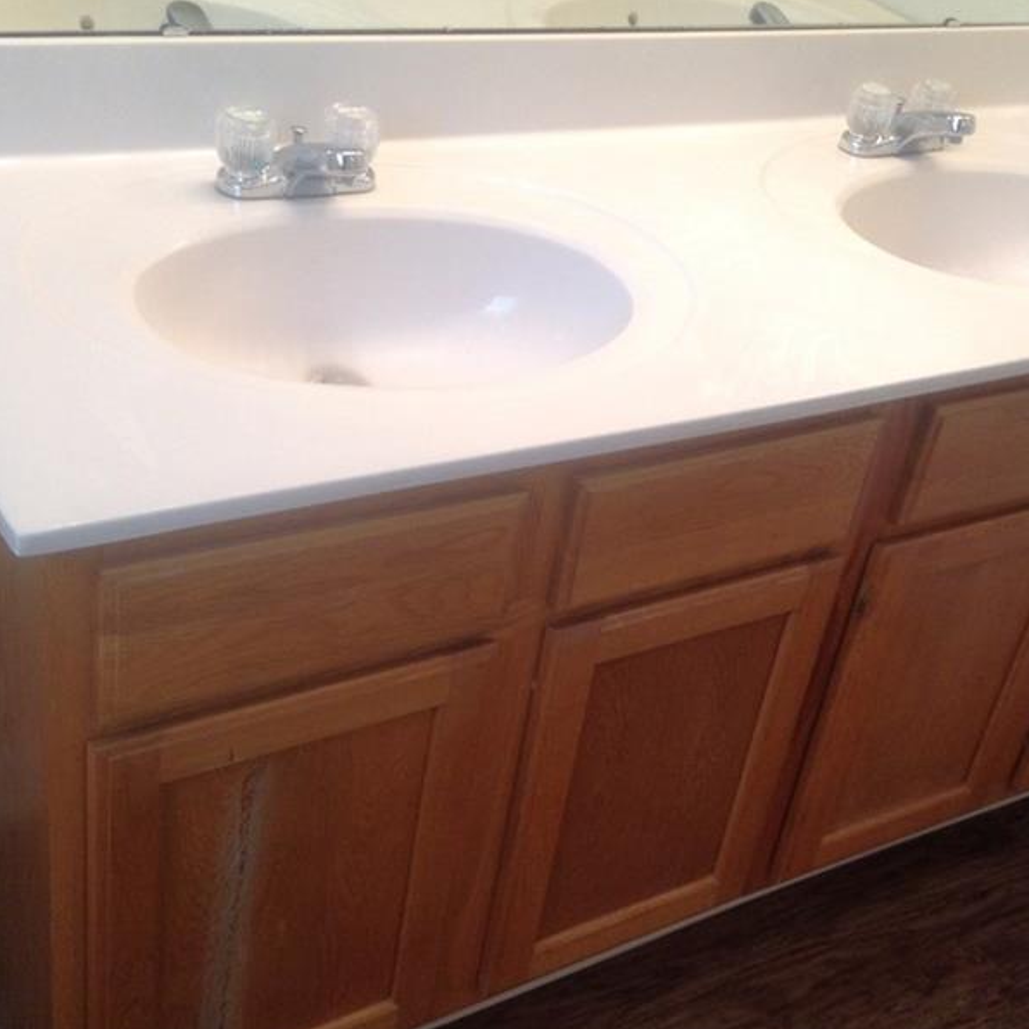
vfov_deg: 34.0
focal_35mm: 50
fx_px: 1682
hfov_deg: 33.9
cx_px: 601
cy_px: 599
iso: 40
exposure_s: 1/24
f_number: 2.4
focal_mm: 3.3
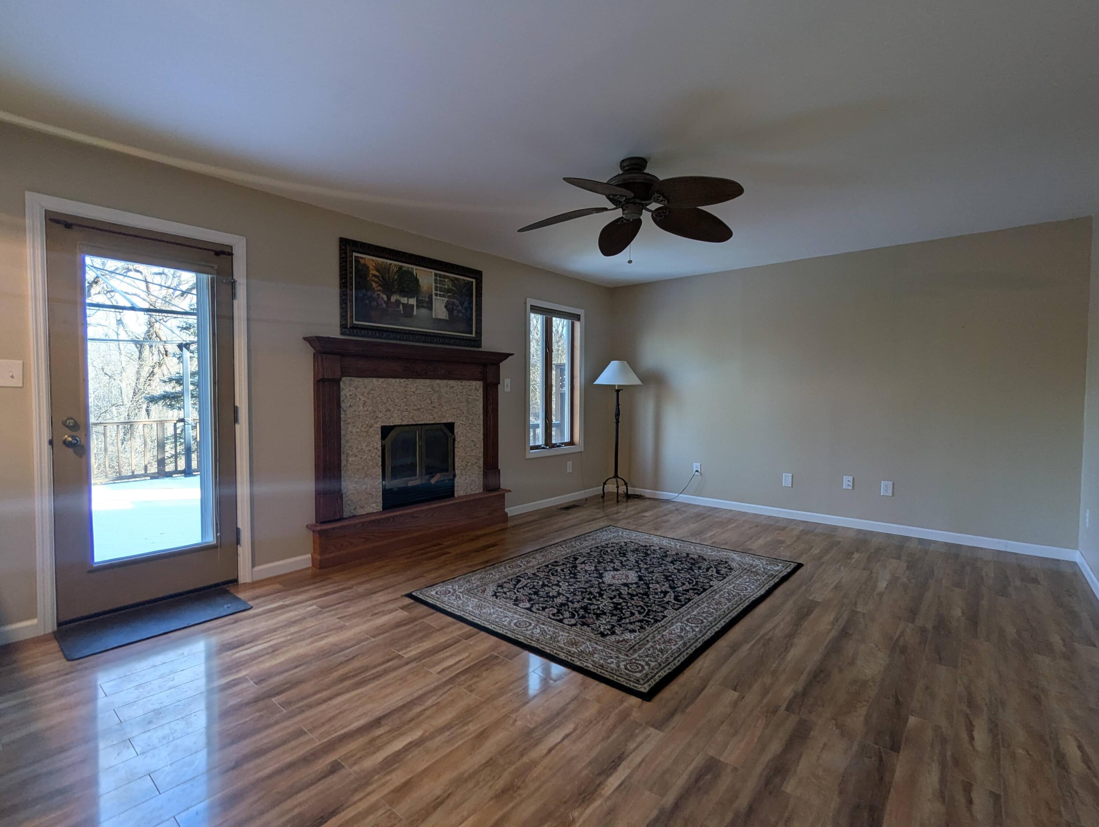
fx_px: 509
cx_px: 550
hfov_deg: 94.4
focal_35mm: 16
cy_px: 414
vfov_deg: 78.2
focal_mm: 2.35
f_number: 2.2
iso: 49
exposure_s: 1/60
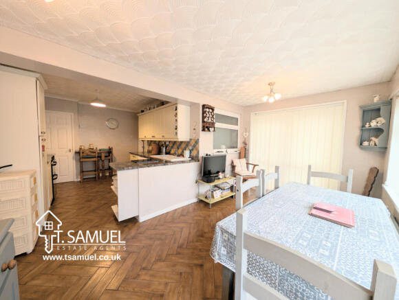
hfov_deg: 110.4
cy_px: 150
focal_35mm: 12
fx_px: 139
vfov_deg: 94.7
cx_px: 200
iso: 53
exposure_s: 1/50
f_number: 1.95
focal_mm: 2.23
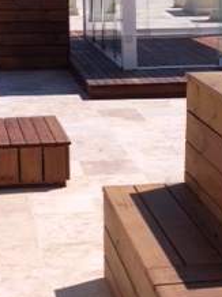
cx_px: 132
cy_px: 161
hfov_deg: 15.2
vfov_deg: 20.3
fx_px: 831
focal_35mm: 97
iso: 50
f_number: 2.4
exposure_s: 1/3390
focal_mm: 4.12
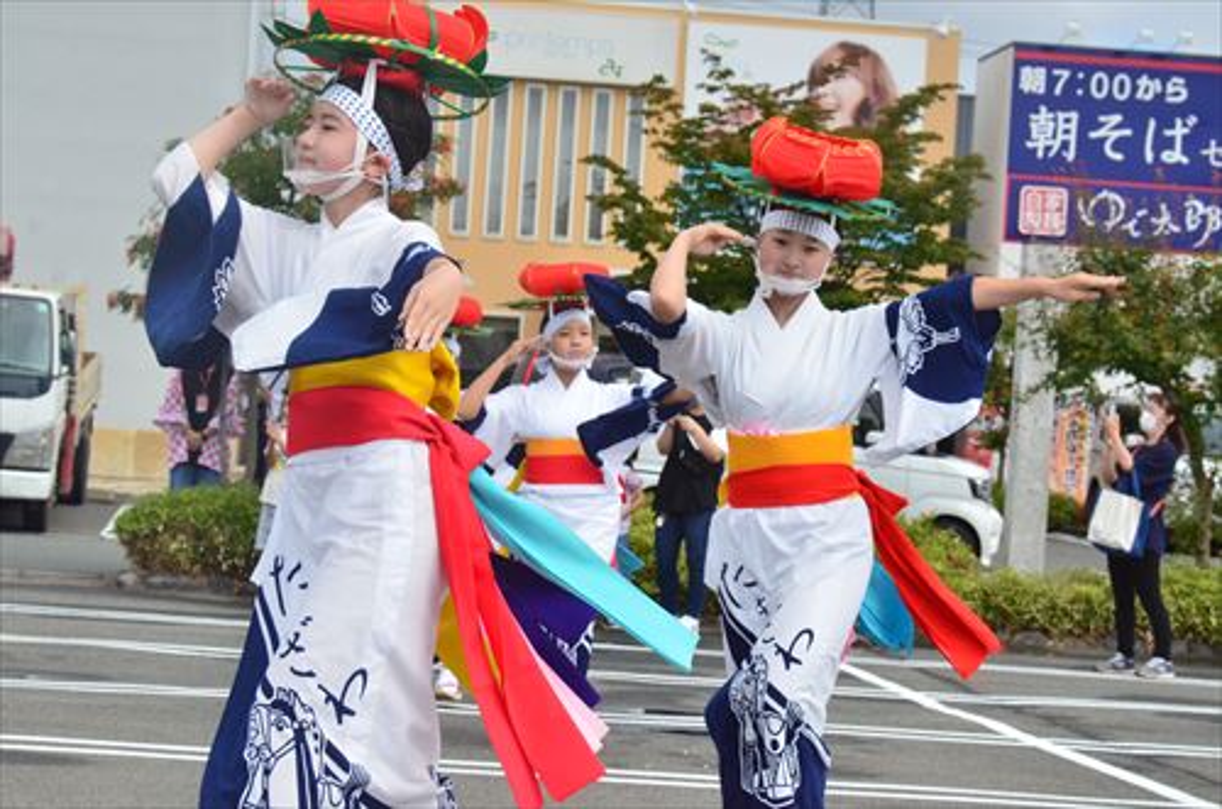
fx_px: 3048
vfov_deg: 15.1
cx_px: 611
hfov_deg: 22.7
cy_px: 404
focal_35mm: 90
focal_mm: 60
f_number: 9
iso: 2500
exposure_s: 1/5000
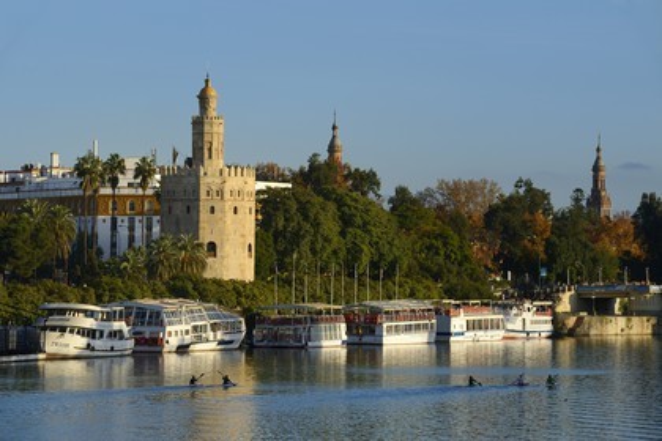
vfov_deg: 7.2
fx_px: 3494
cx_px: 331
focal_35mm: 190
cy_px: 220
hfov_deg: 10.8
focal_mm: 190
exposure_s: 1/200
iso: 200
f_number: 14
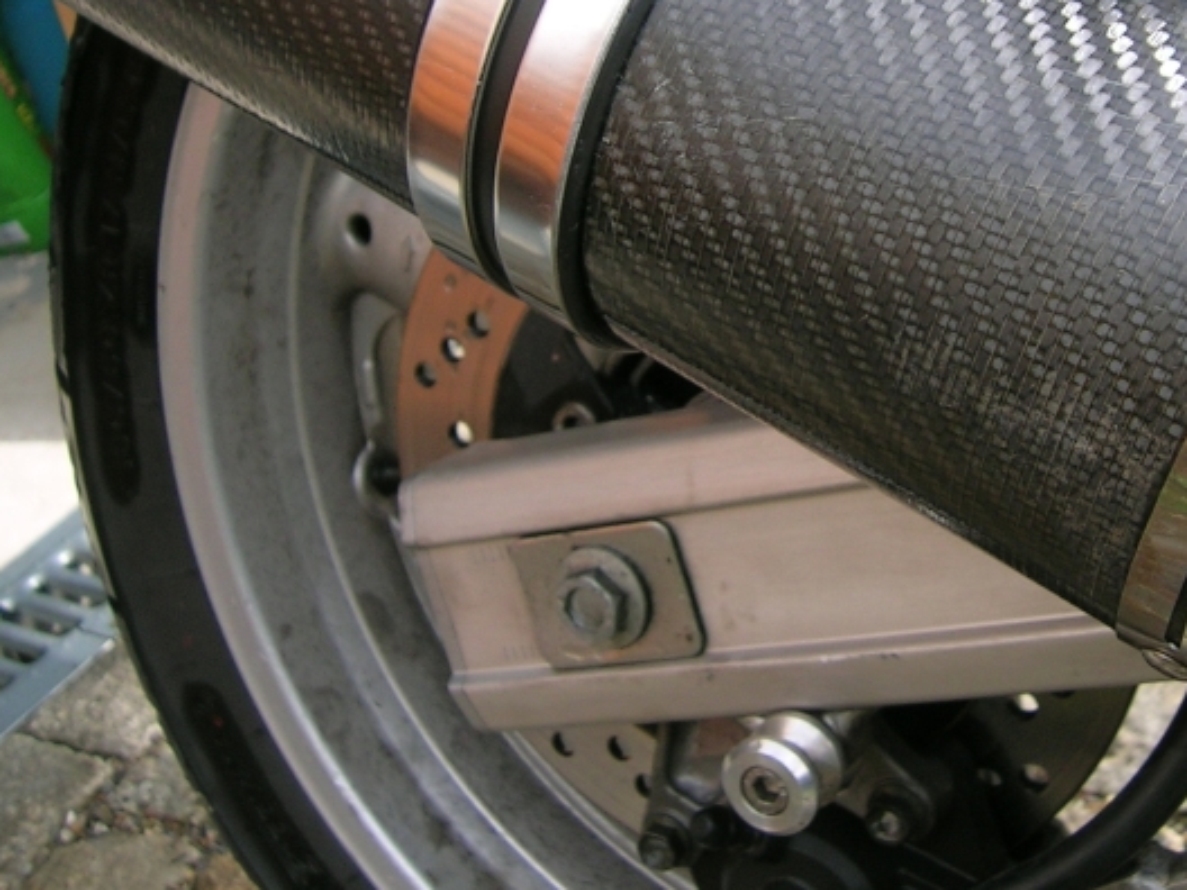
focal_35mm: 53
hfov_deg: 35.8
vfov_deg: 27.3
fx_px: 1817
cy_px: 270
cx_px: 800
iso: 50
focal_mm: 5.4
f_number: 2.8
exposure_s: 1/241
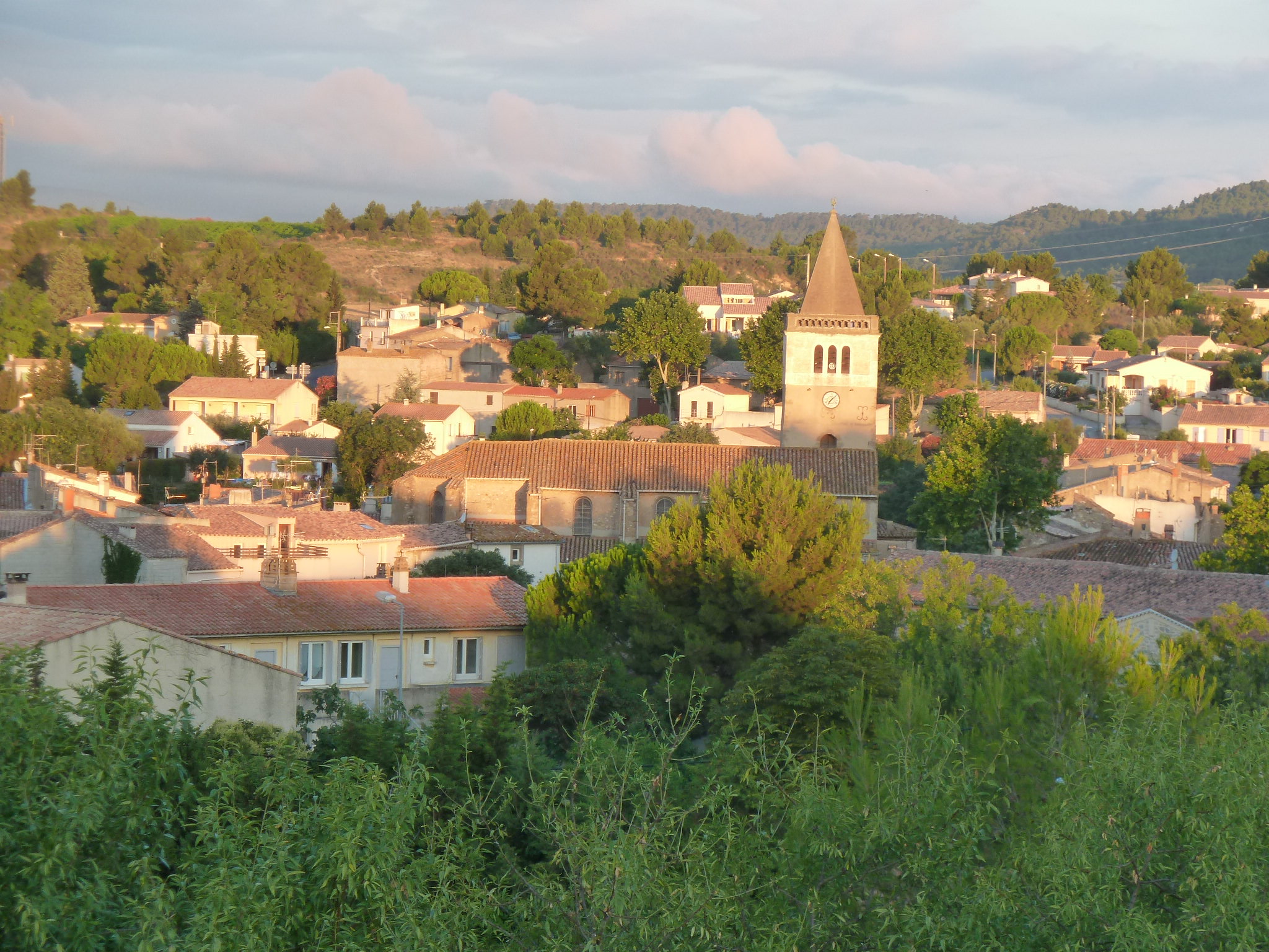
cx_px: 634
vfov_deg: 10.8
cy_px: 476
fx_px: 5022
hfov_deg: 14.4
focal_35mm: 137
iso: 125
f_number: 4.5
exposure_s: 1/60
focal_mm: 22.5
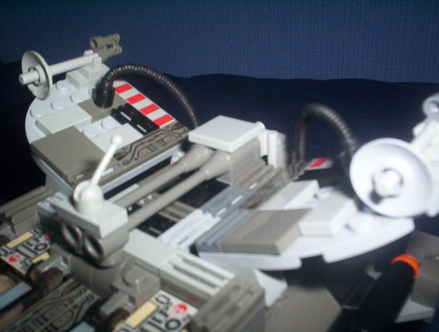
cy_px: 166
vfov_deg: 37.9
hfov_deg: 48.9
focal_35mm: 38
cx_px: 220
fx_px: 483
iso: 140
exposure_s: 1/60
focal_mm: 4.99
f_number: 4.5
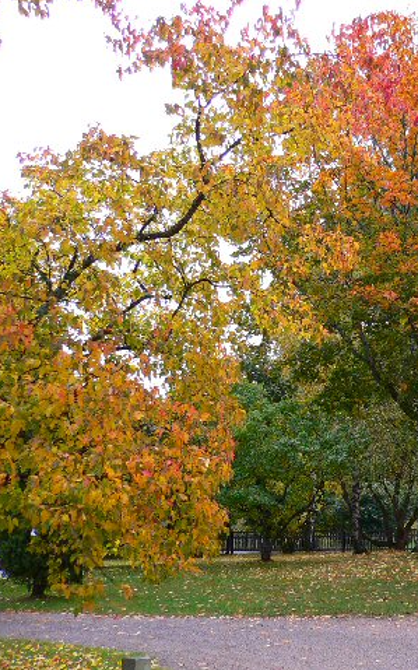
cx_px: 442
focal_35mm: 50
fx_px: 912
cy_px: 334
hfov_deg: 24.3
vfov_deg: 40.3
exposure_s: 1/100
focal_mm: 5.8
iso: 100
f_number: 2.8
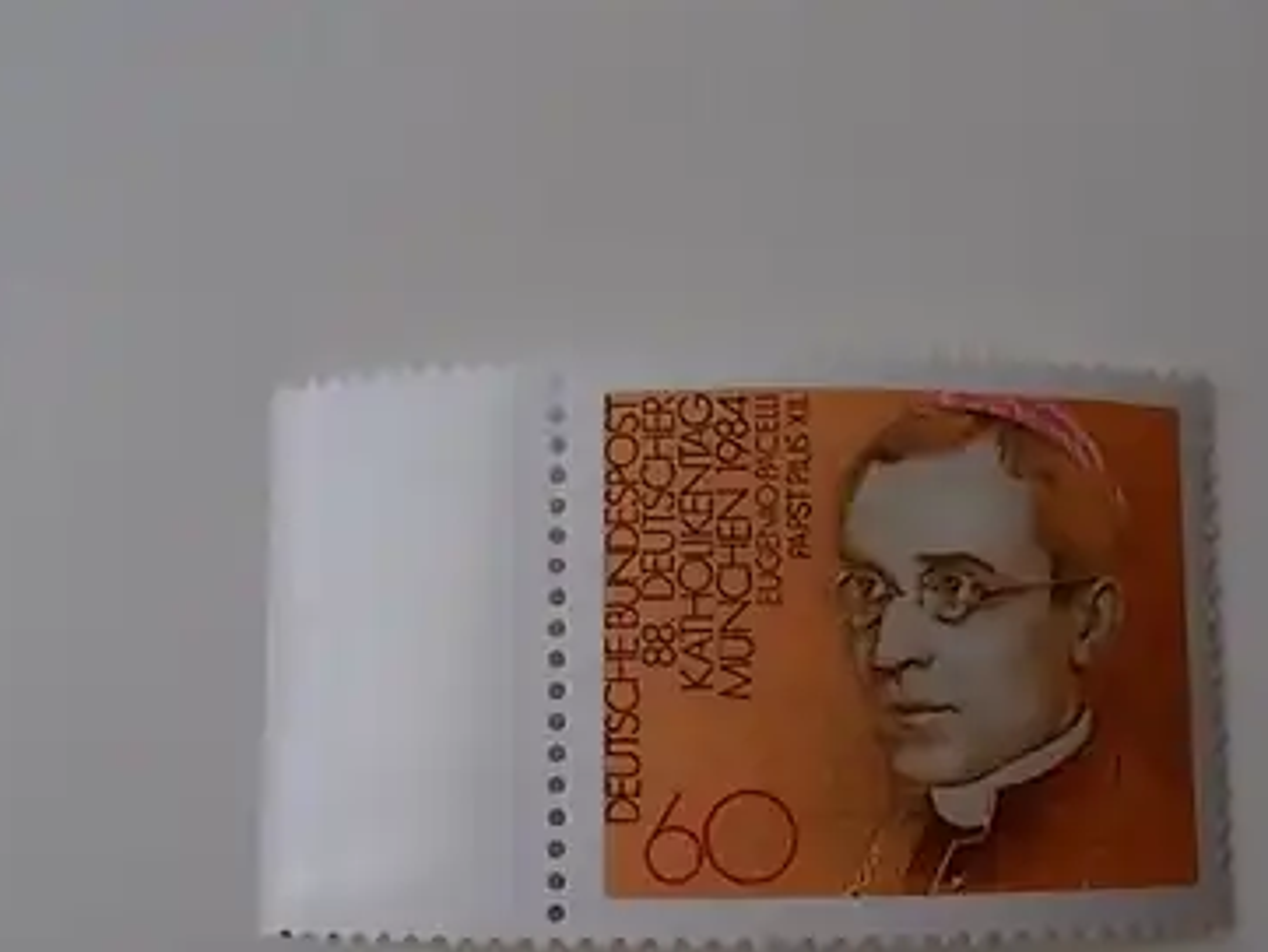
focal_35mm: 36
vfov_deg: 39.3
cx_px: 720
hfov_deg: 51.2
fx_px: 1319
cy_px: 613
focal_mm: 4.6
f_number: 3.2
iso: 80
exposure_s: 1/30
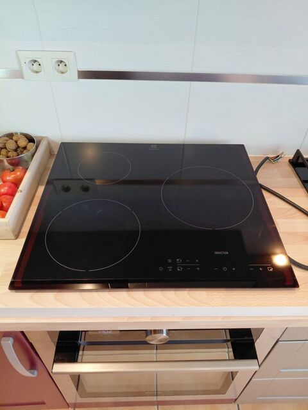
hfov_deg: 54.9
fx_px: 297
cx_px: 154
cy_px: 205
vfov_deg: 69.4
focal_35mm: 25
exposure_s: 1/60
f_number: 1.8
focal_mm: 4.69
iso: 320
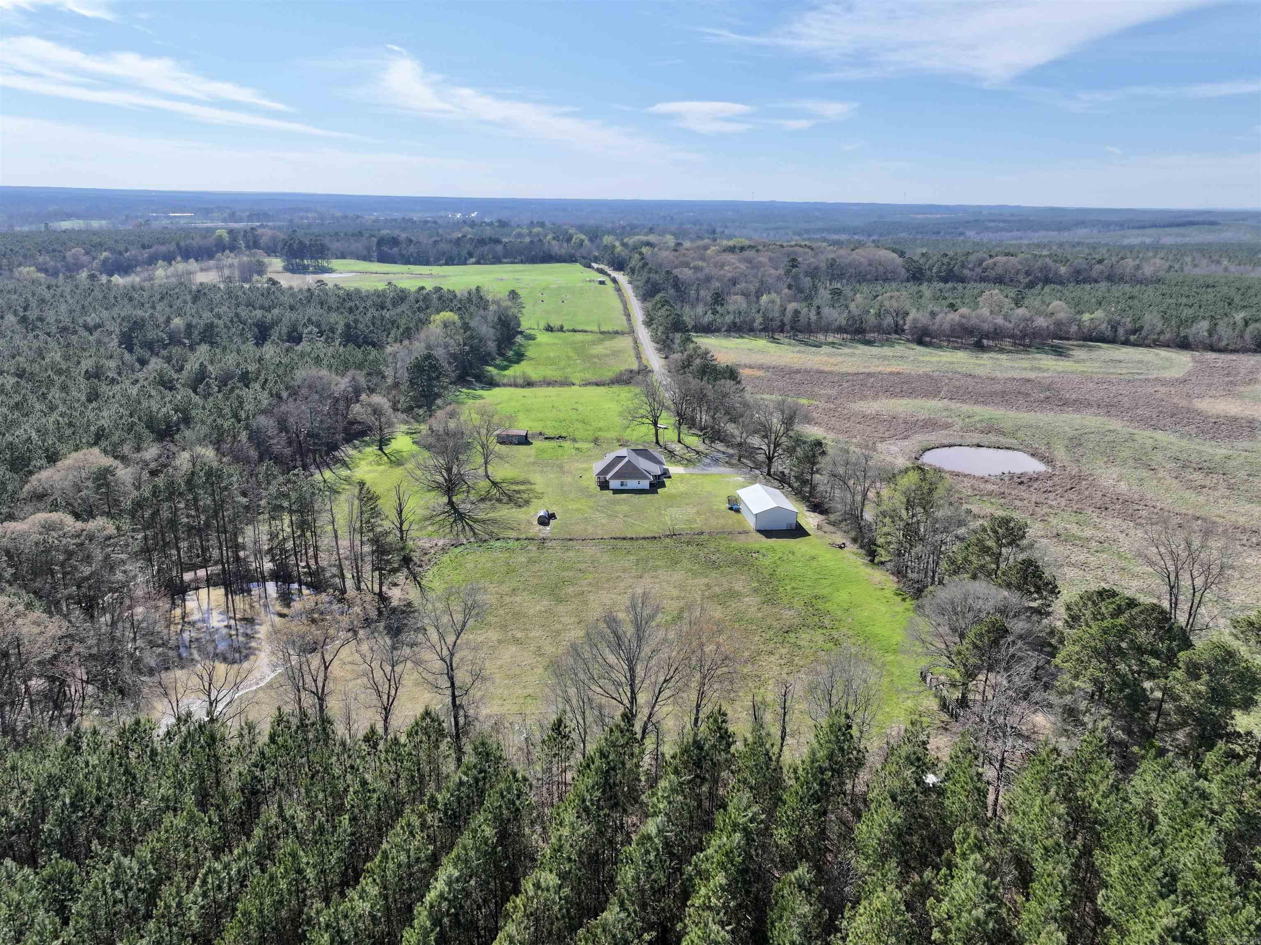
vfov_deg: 56.8
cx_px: 630
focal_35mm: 24
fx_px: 874
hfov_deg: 71.6
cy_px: 472
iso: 400
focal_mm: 12.29
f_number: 2.8
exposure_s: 1/3200
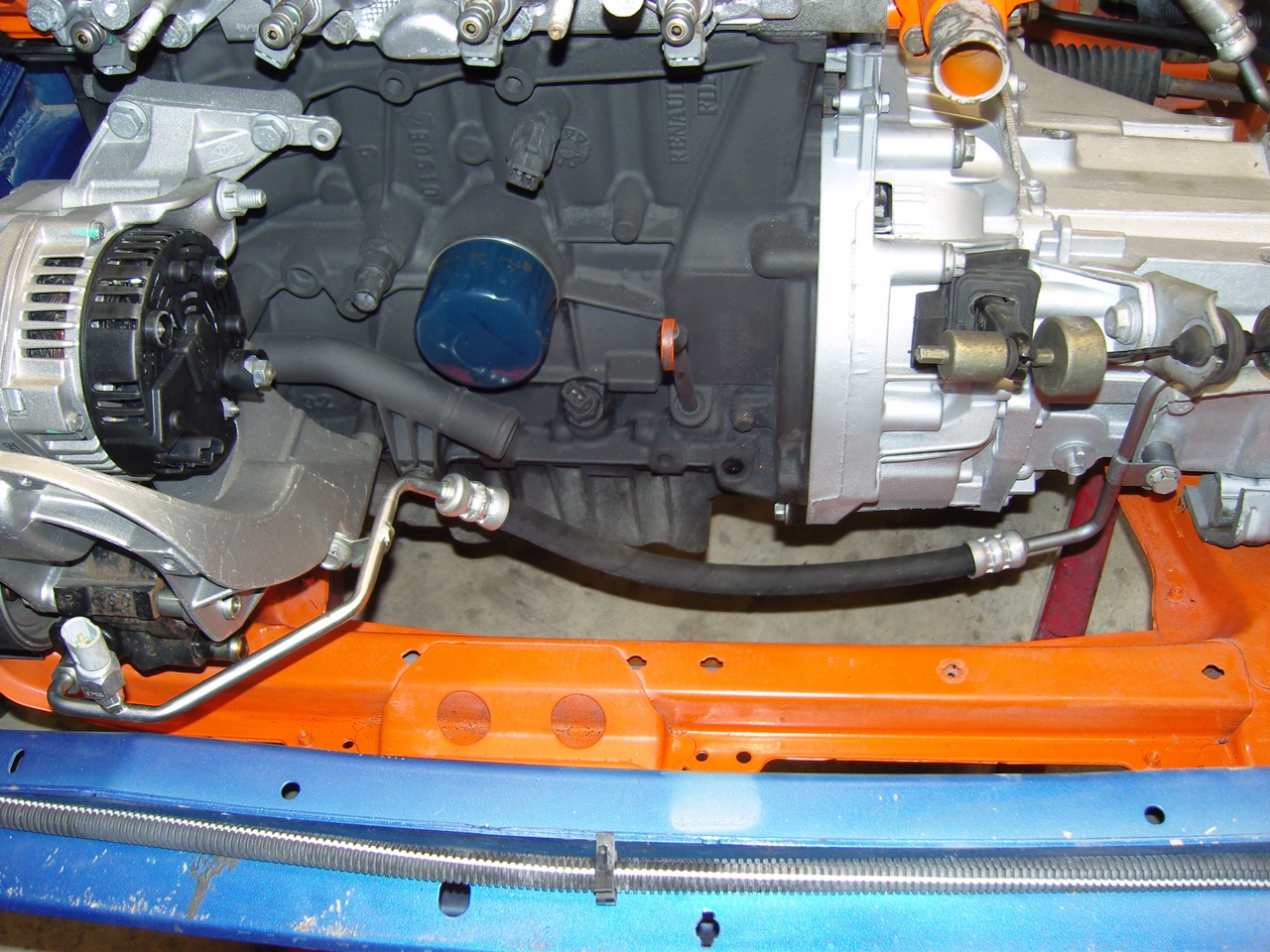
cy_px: 476
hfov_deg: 54.0
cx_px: 635
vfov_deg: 41.8
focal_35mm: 34
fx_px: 1247
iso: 100
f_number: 2.8
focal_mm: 7.3
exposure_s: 1/40
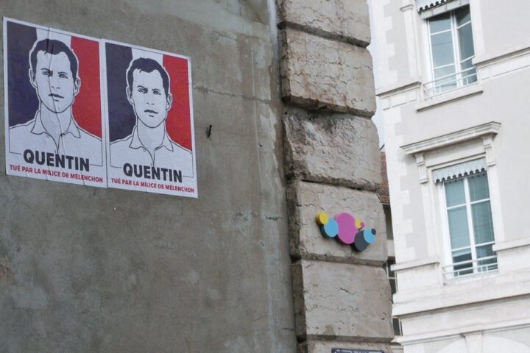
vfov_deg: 18.2
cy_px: 176
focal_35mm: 75
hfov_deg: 27.0
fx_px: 1104
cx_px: 265
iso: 200
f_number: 5.6
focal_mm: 34
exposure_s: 1/500
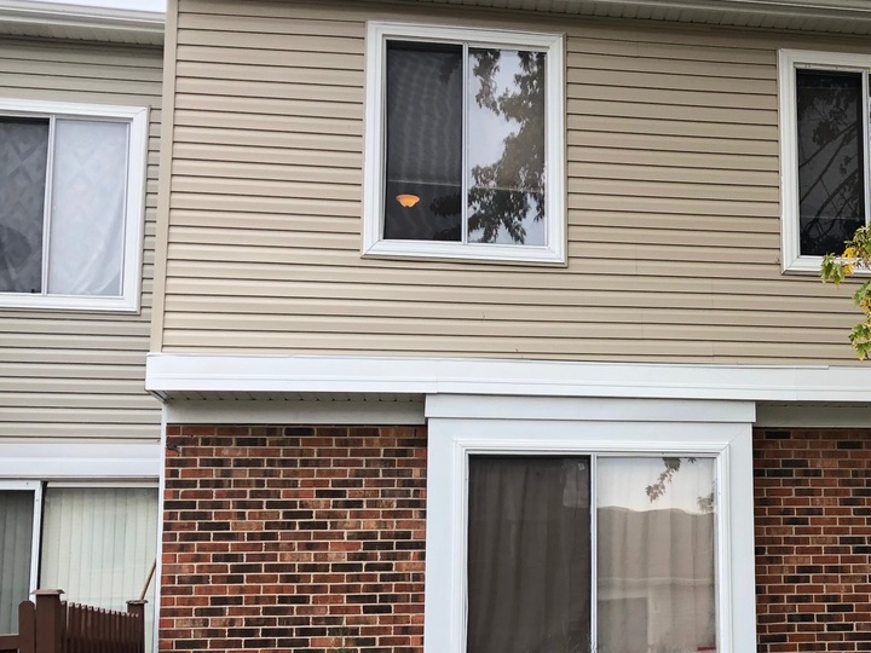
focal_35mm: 56
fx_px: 1409
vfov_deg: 25.9
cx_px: 725
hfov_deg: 33.1
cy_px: 458
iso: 25
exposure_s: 1/120
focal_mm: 3.99
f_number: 1.8
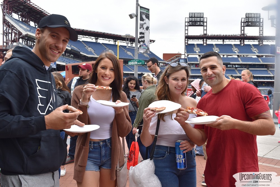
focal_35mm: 36
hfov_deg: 53.1
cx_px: 140
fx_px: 280
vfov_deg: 36.9
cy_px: 94
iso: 320
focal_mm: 24
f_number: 8
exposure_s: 1/250
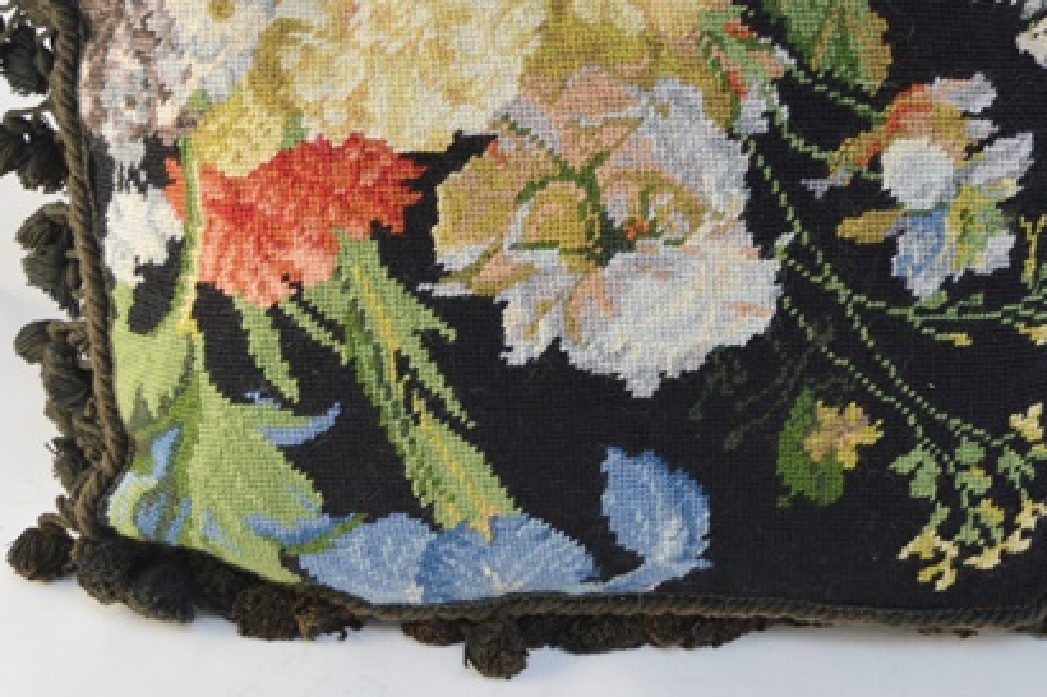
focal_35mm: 79
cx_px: 615
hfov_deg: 25.6
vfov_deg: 17.2
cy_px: 217
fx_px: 2297
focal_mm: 36
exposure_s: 1/125
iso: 250
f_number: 5.6
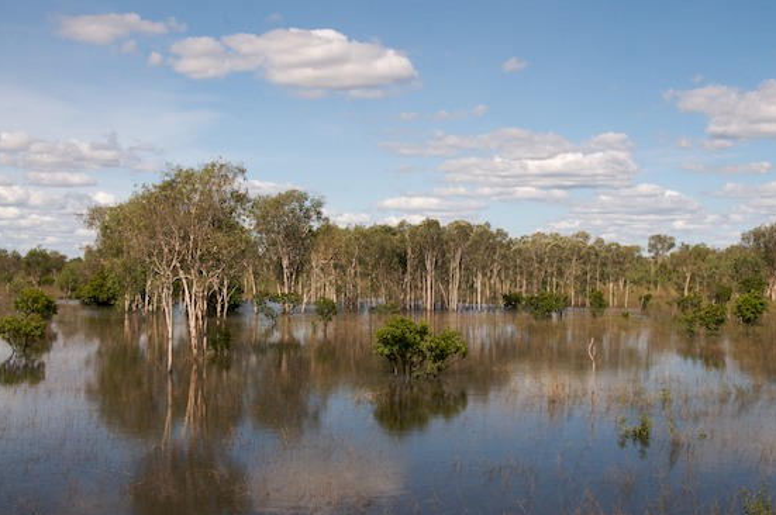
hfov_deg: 40.4
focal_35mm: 49
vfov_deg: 27.5
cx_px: 394
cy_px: 269
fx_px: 1055
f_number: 11
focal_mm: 30
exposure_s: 1/500
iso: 320
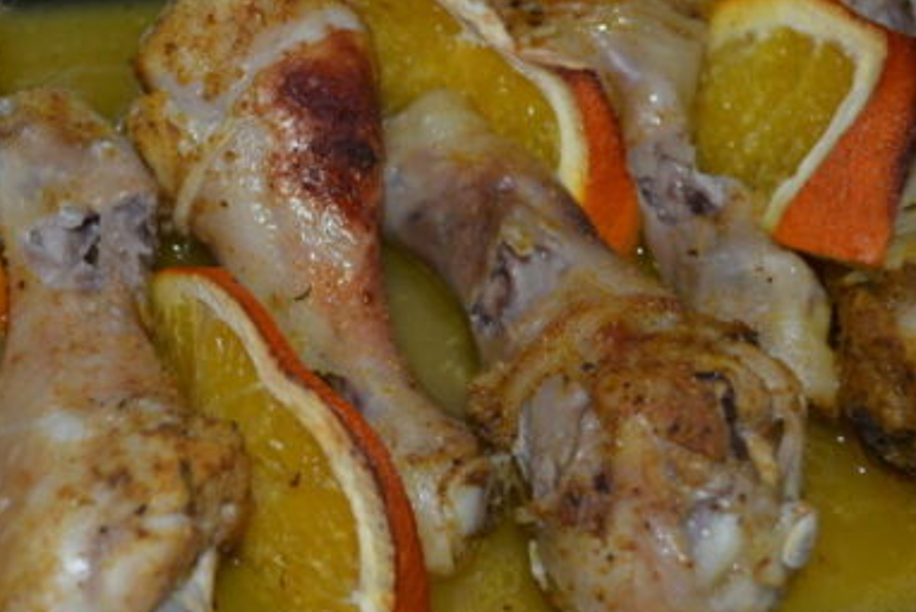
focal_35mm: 66
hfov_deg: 30.2
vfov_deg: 20.6
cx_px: 288
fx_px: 1680
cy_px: 287
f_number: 4
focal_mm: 24
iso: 200
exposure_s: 1/60
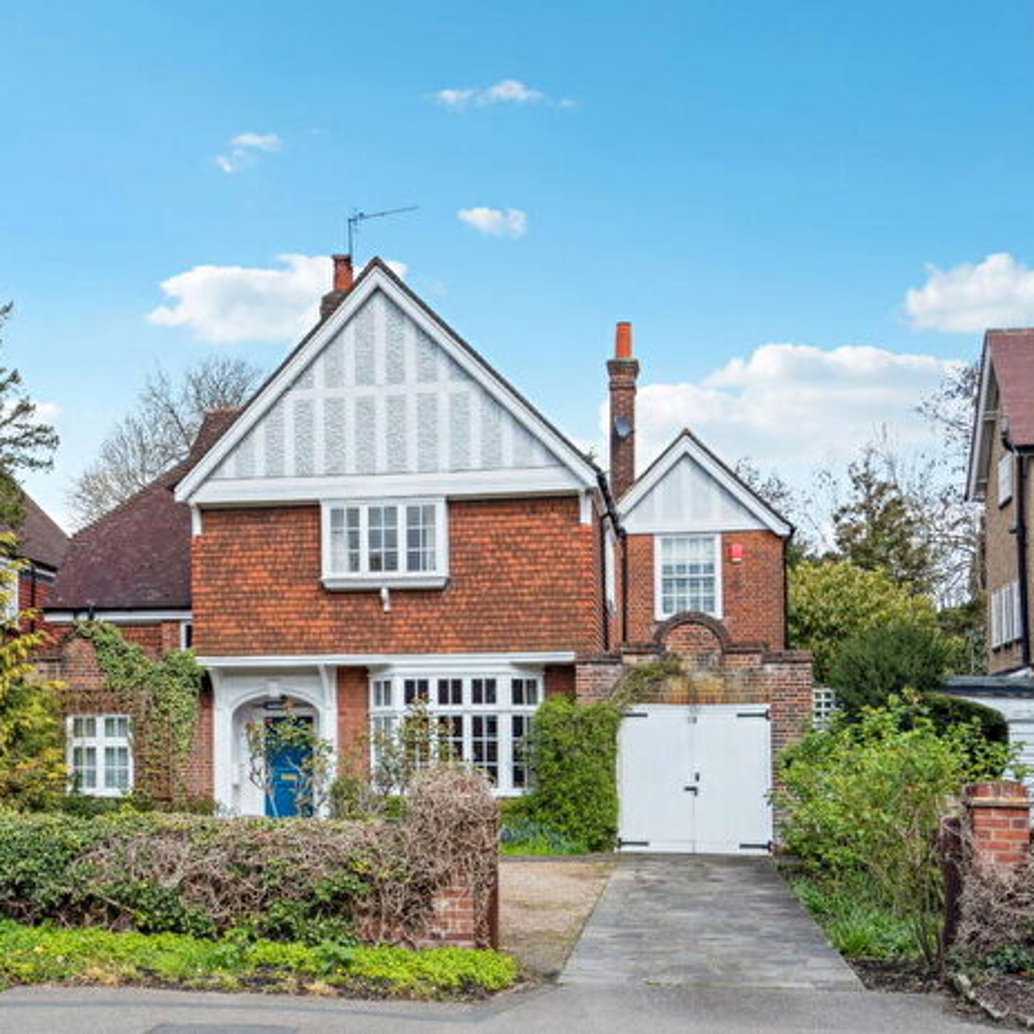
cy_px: 515
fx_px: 1521
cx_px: 344
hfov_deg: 37.2
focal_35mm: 45
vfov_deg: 37.6
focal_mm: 35
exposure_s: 1/2500
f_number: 4
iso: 640
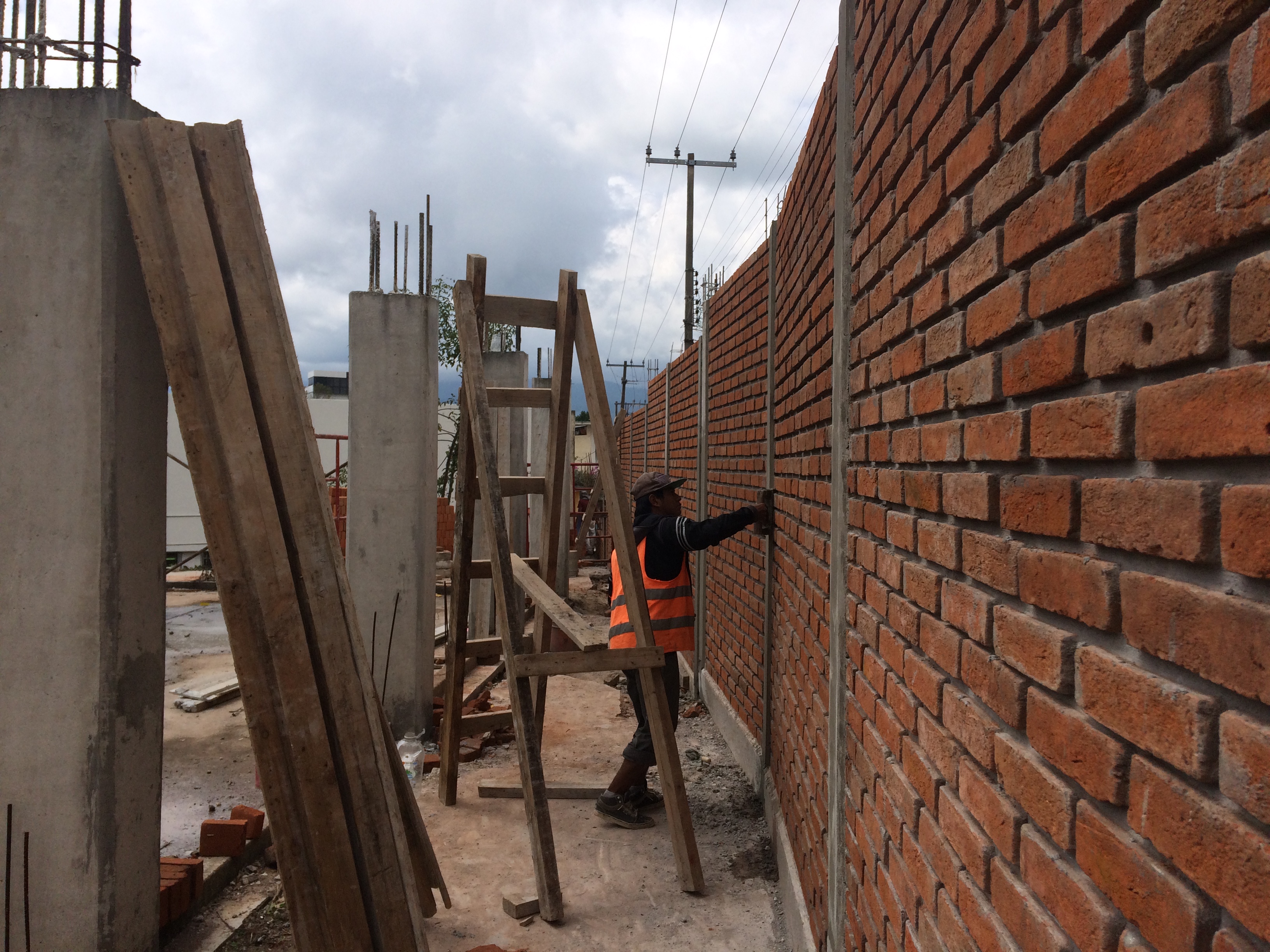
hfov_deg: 61.7
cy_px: 476
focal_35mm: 29
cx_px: 635
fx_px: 1064
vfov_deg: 48.2
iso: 32
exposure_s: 1/2933
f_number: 2.2
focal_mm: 4.15
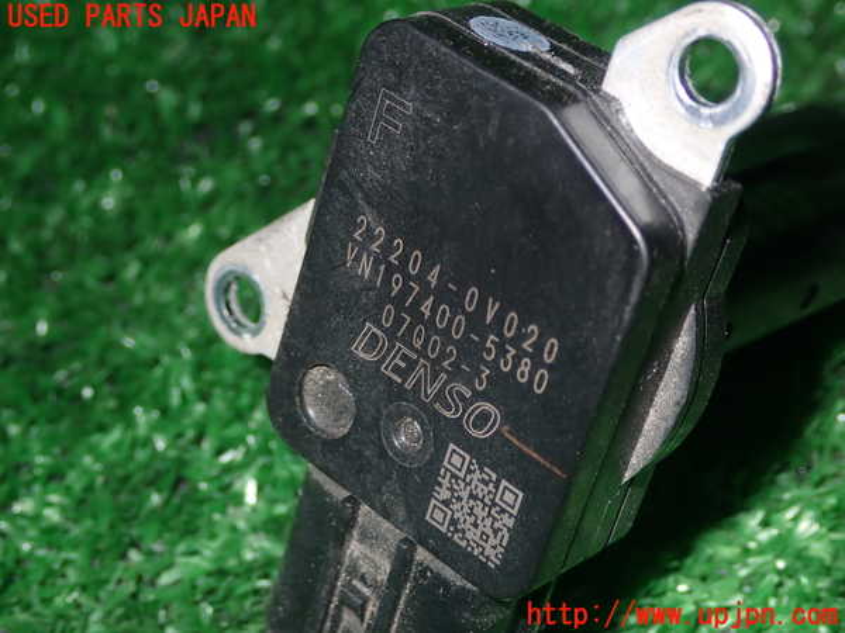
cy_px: 316
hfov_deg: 27.4
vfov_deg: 20.7
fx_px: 1733
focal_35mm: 71
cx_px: 422
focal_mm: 12.73
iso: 125
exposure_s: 1/60
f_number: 11
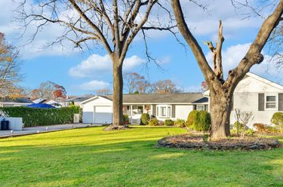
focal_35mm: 28
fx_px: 220
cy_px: 104
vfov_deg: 46.1
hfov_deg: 65.3
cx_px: 160
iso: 400
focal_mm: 14
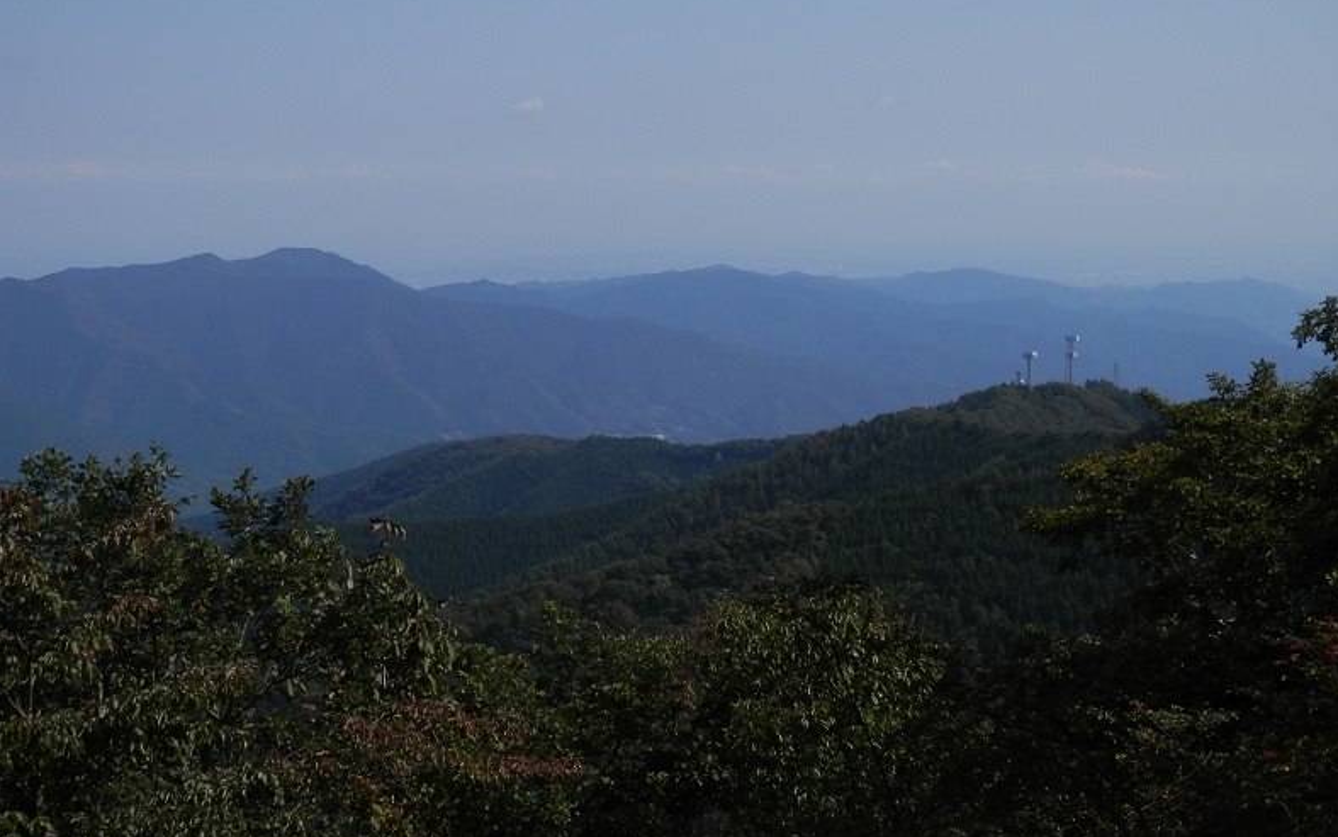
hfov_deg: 29.0
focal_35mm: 71
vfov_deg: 18.4
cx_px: 666
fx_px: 2590
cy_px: 470
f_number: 12.4
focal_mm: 11.9
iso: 80
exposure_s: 1/125
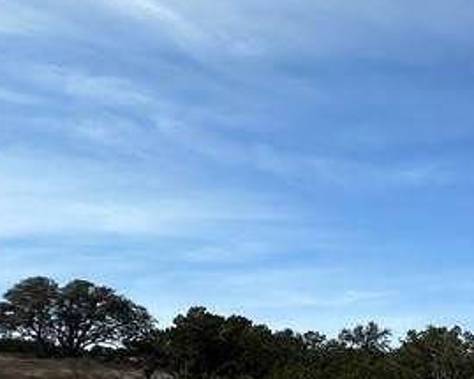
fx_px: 729
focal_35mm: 52
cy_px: 386
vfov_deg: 27.3
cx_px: 823
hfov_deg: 22.9
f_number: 2.2
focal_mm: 2.22
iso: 50
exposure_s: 1/2451
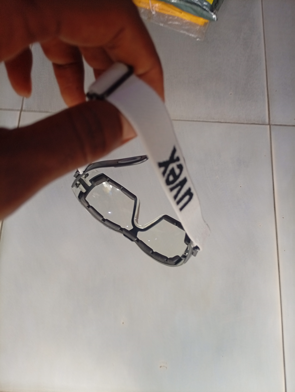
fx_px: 306
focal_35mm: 27
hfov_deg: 51.5
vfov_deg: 65.2
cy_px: 196
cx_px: 148
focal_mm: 3.84
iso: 66
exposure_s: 1/50
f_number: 1.8
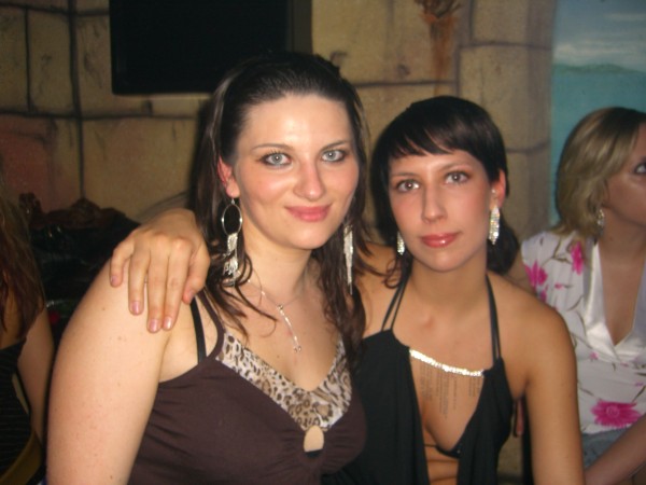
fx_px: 709
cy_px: 242
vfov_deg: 37.7
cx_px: 323
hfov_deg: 49.0
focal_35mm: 38
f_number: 2.8
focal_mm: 7.9
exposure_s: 1/60
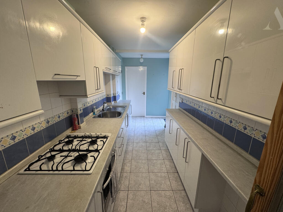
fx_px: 114
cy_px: 106
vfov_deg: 85.7
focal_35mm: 14
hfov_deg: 102.1
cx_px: 142
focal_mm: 2.22
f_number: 2.2
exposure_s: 1/99
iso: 160
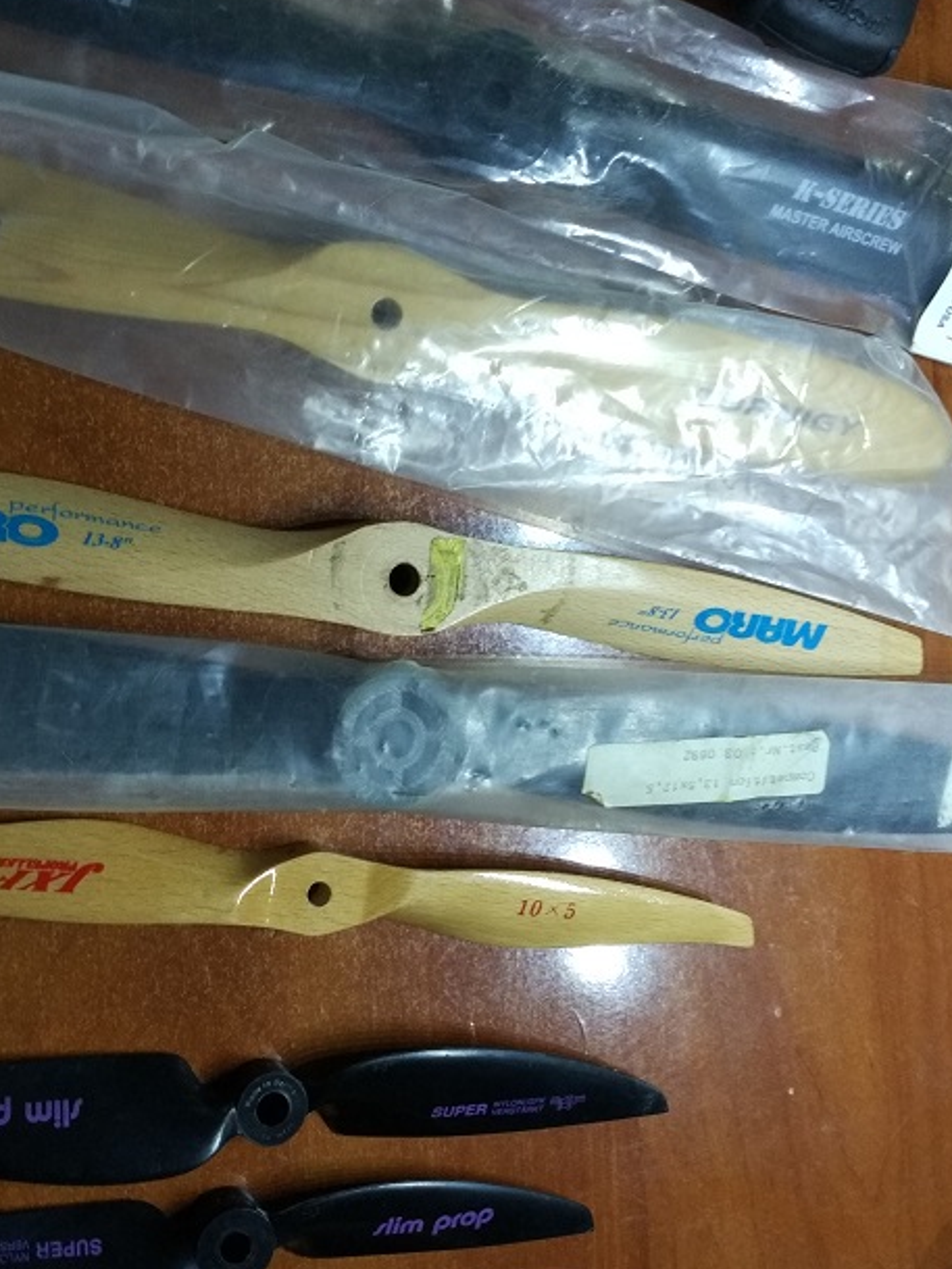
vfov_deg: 45.7
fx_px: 1503
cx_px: 362
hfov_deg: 35.0
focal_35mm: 41
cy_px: 569
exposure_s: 1/25
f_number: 2
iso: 546
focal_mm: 4.12
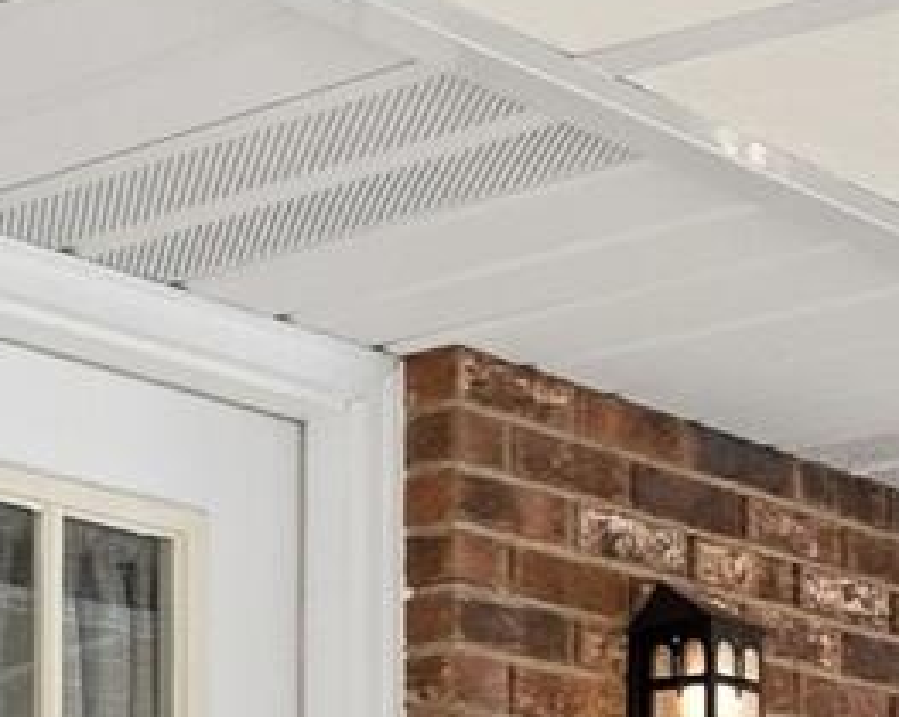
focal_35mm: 107
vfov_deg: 13.2
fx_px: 2845
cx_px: 465
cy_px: 1238
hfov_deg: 18.0
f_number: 4
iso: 100
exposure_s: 1/4000
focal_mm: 10
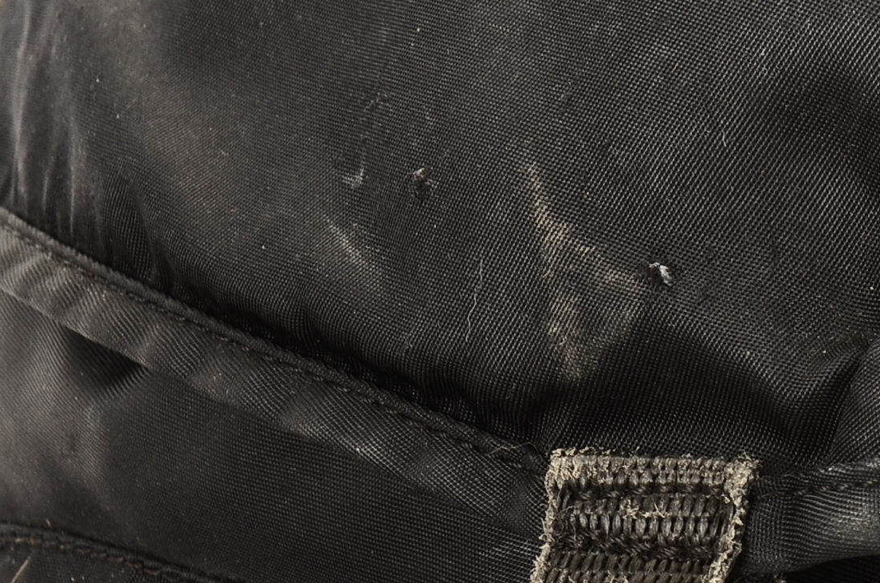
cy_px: 157
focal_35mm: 156
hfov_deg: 12.8
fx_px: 3797
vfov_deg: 8.8
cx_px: 1130
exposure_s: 1/80
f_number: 10
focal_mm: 31
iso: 200
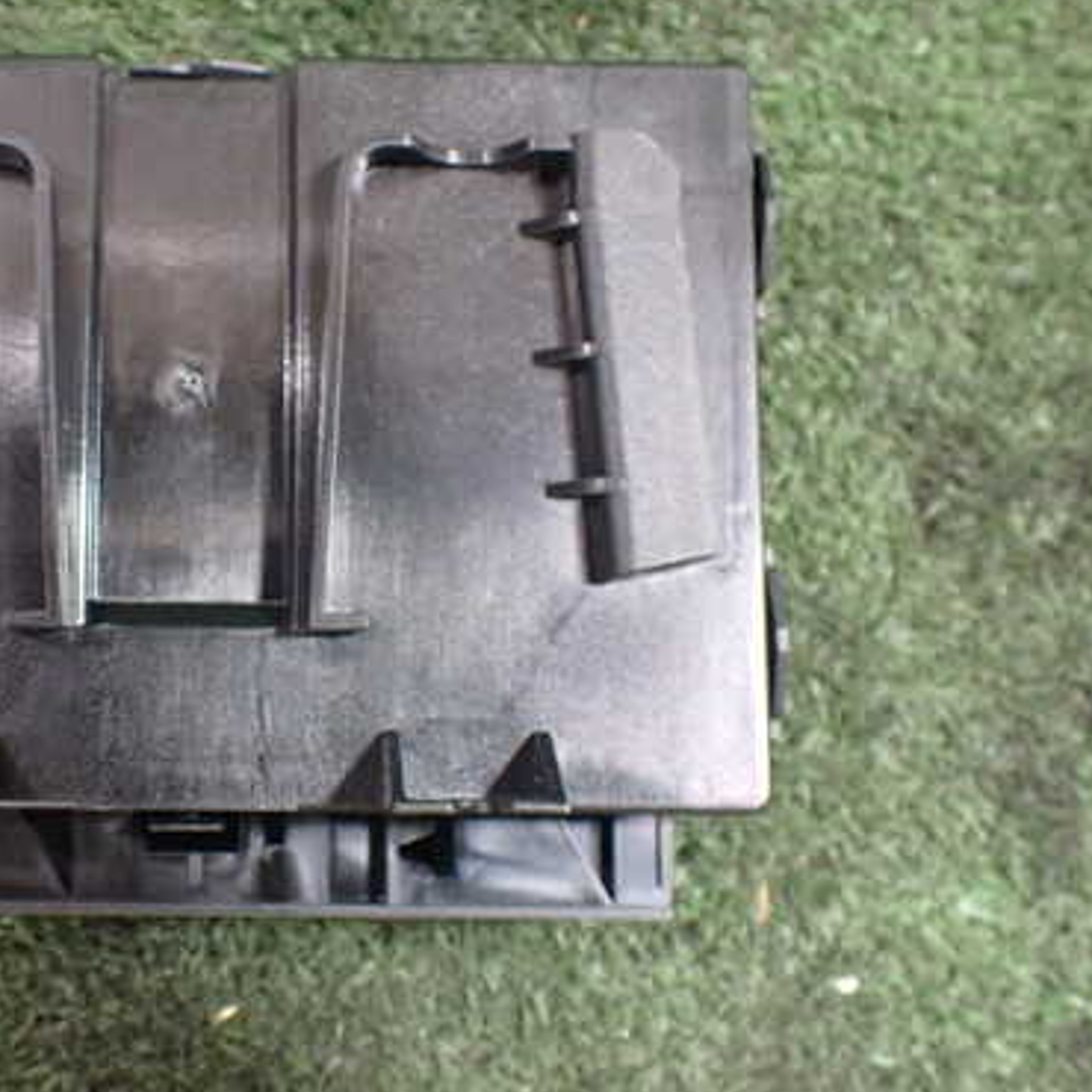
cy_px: 552
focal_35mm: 43
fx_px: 1535
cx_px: 263
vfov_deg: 39.2
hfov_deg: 38.1
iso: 800
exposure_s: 1/30
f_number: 2.3
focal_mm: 5.4
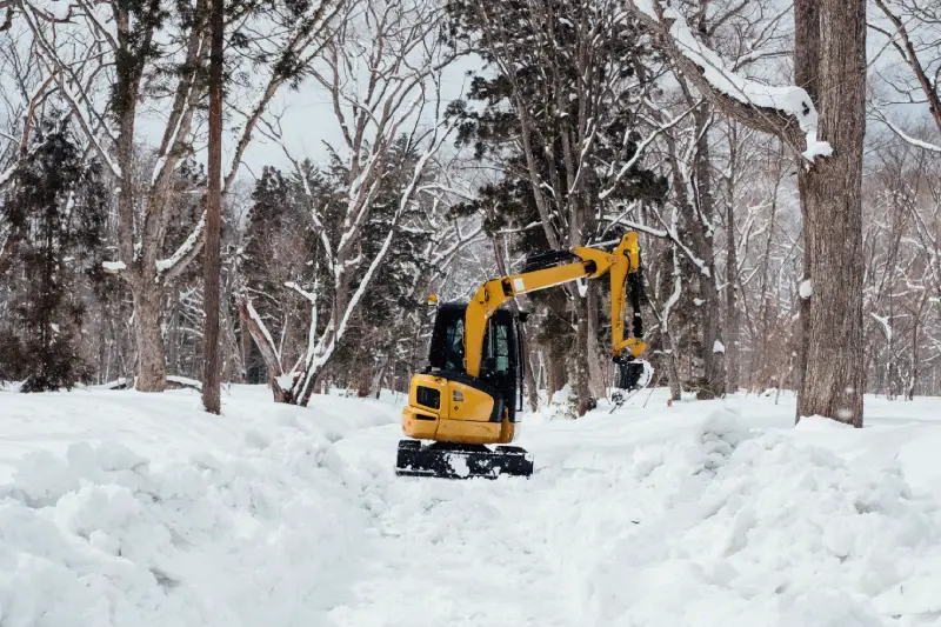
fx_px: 1045
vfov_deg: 33.4
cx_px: 470
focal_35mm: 40
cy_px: 314
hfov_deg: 48.5
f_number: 2.8
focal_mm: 26.6
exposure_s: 1/3200
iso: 200
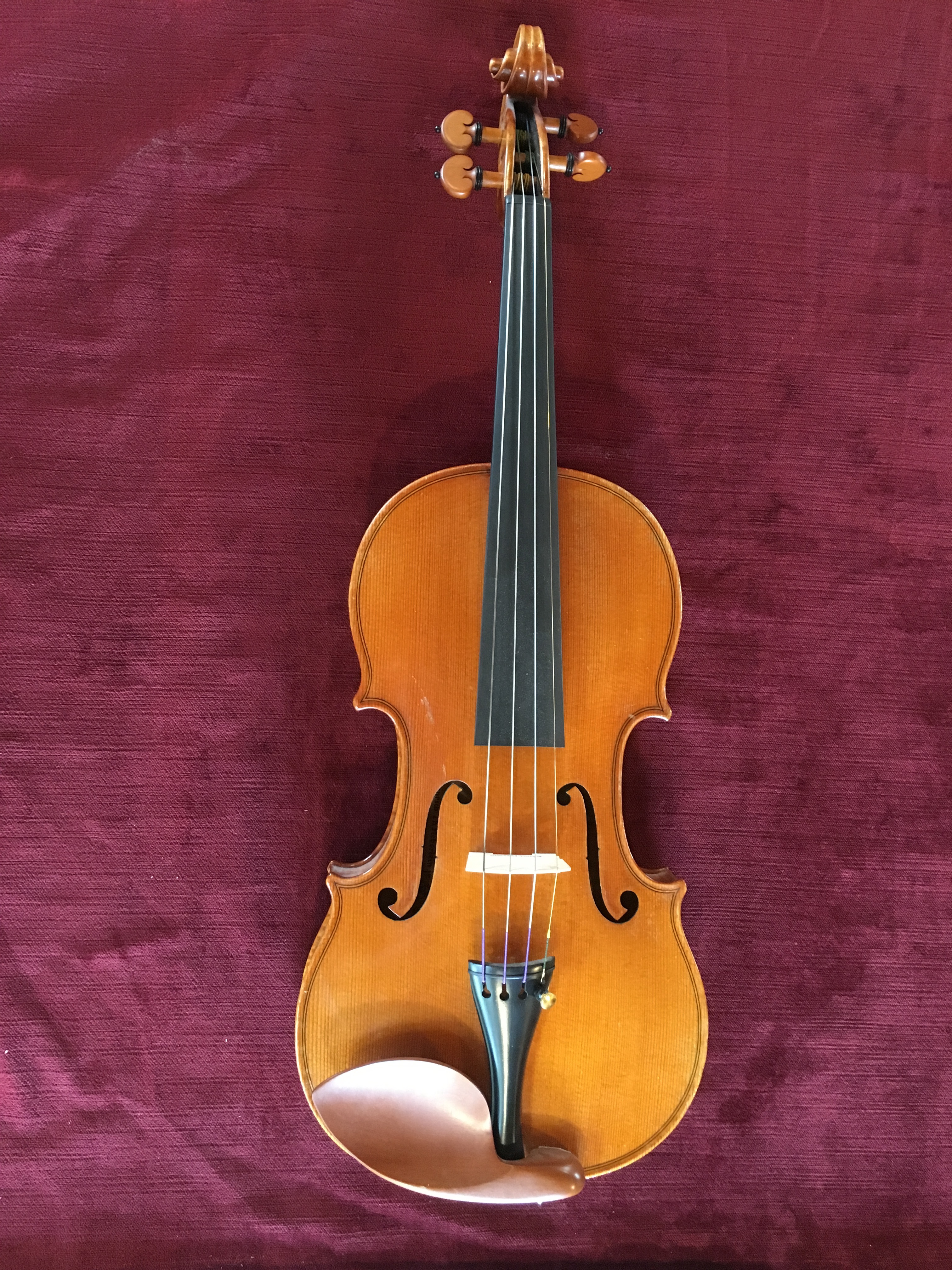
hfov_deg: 48.2
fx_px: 1063
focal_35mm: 29
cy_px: 635
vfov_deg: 61.7
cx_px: 476
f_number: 2.2
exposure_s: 1/15
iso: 200
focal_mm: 4.15
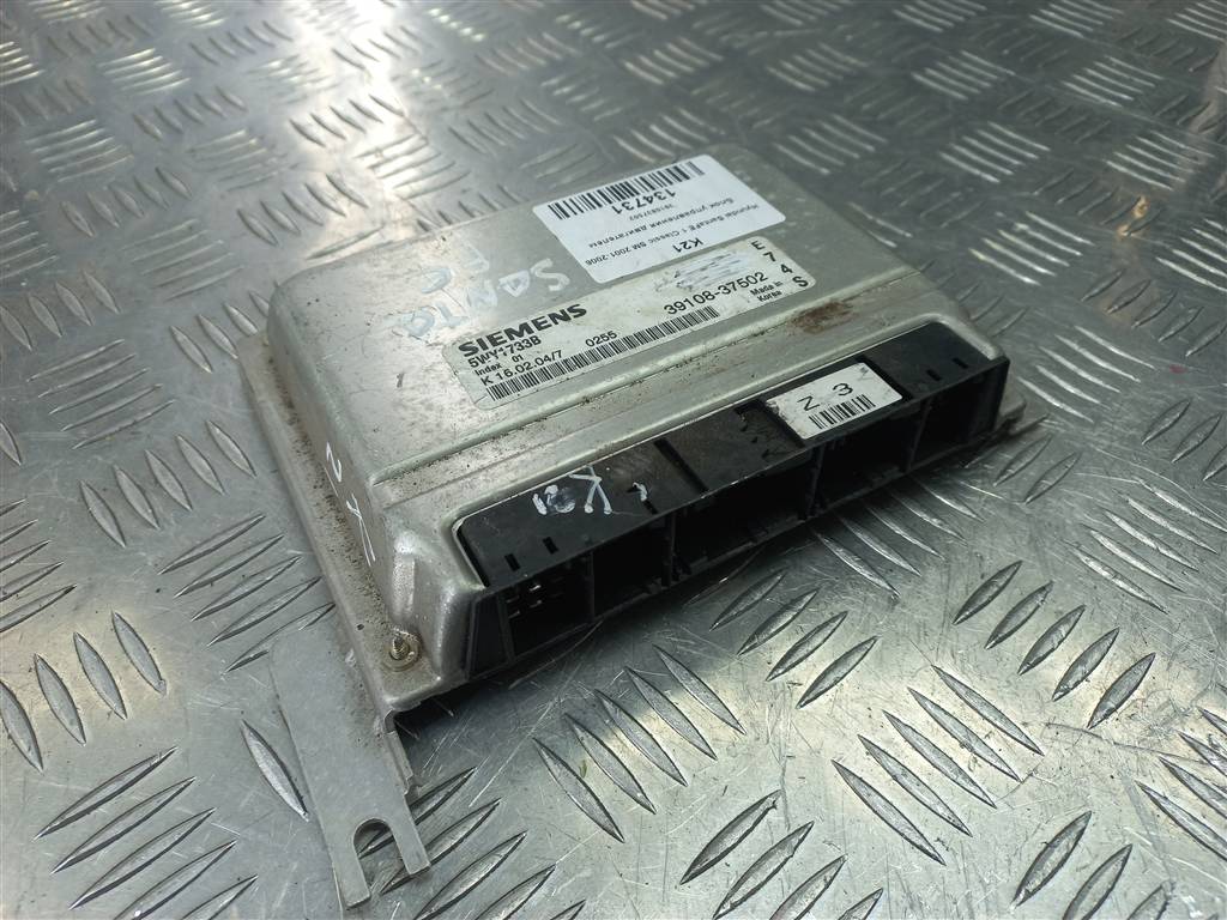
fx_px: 886
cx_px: 614
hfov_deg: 69.4
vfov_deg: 54.9
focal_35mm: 25
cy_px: 460
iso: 50
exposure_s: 1/50
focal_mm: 4.6
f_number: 1.8
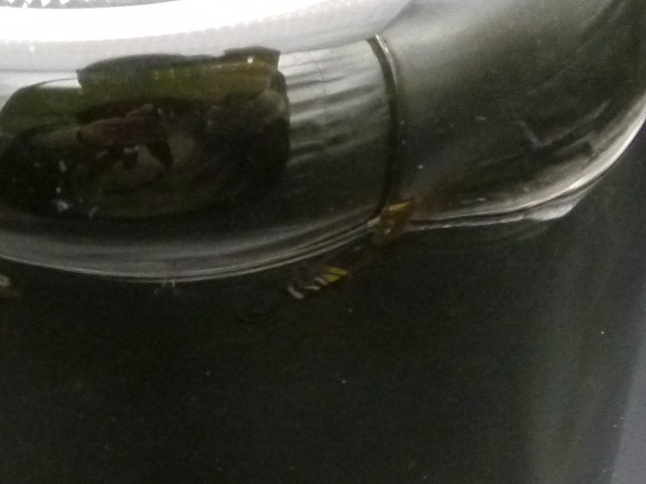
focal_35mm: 121
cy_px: 3
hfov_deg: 16.2
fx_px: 2258
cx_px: 162
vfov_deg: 12.1
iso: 500
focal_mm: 7.6
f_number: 3.2
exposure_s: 1/125
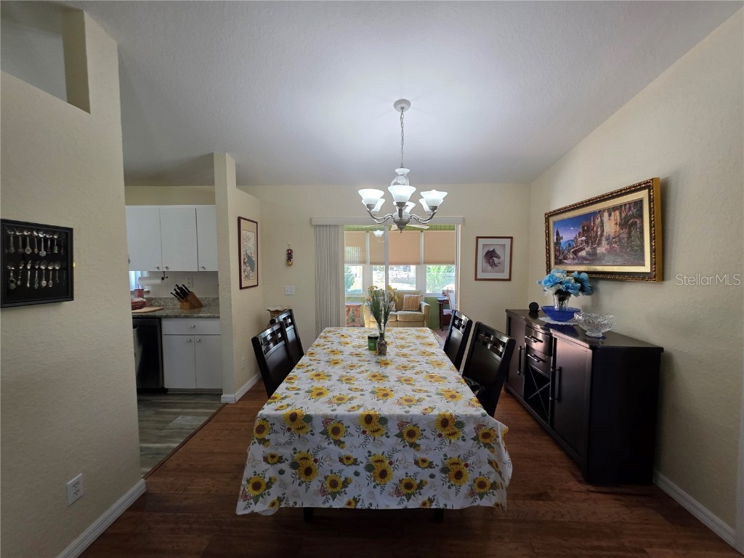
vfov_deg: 89.9
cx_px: 372
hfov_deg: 106.2
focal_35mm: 13
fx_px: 279
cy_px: 279
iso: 160
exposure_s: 1/120
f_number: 1.9
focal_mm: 2.2
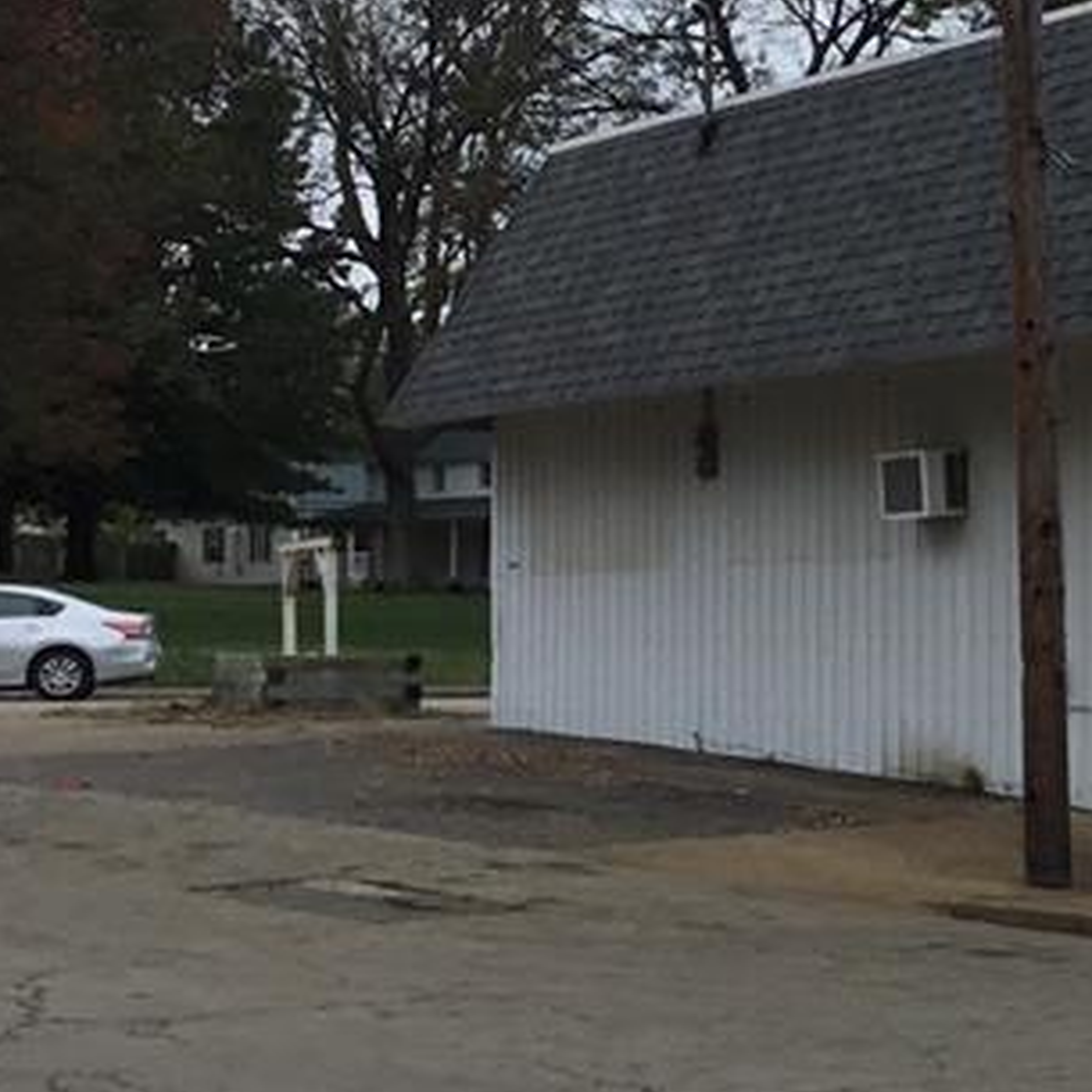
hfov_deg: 17.2
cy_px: 548
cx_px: 1586
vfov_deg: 18.9
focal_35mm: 92
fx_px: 3284
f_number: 2.4
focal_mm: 3.3
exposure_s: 1/1359
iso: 25
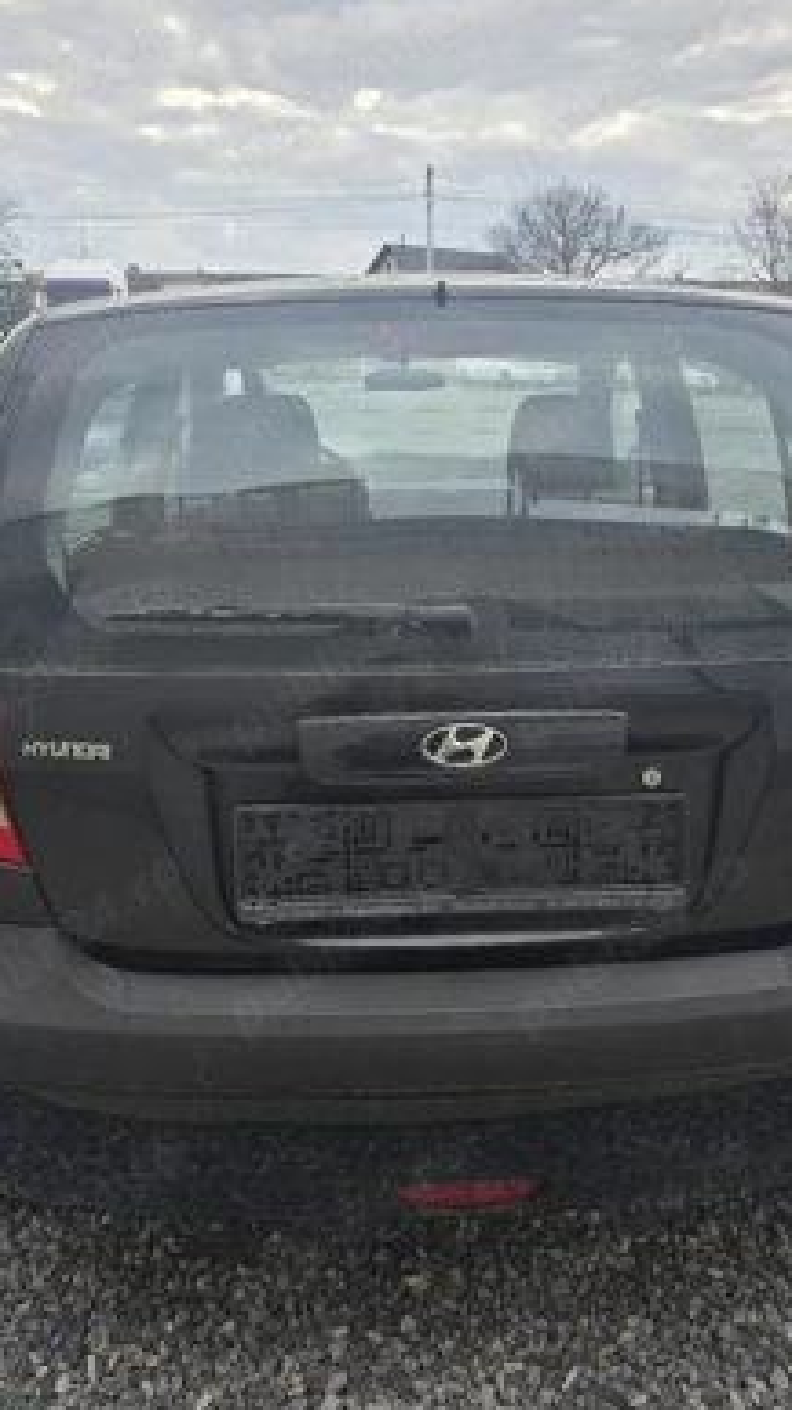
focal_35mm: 26
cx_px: 420
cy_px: 701
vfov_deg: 71.9
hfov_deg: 44.3
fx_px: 971
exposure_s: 1/1667
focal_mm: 6.3
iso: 80
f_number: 1.7
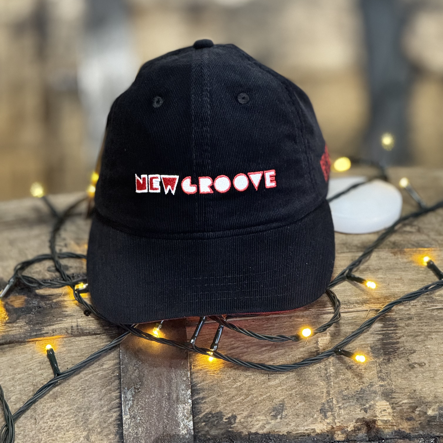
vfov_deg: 12.3
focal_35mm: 142
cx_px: 222
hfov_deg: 12.3
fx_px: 2056
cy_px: 156
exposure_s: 1/42
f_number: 2.8
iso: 640
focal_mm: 15.66
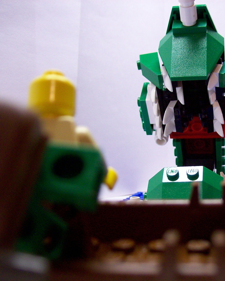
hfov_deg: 31.3
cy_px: 140
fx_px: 391
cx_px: 180
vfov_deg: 39.5
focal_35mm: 47
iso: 119
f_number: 2.7
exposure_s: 1/32
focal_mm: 6
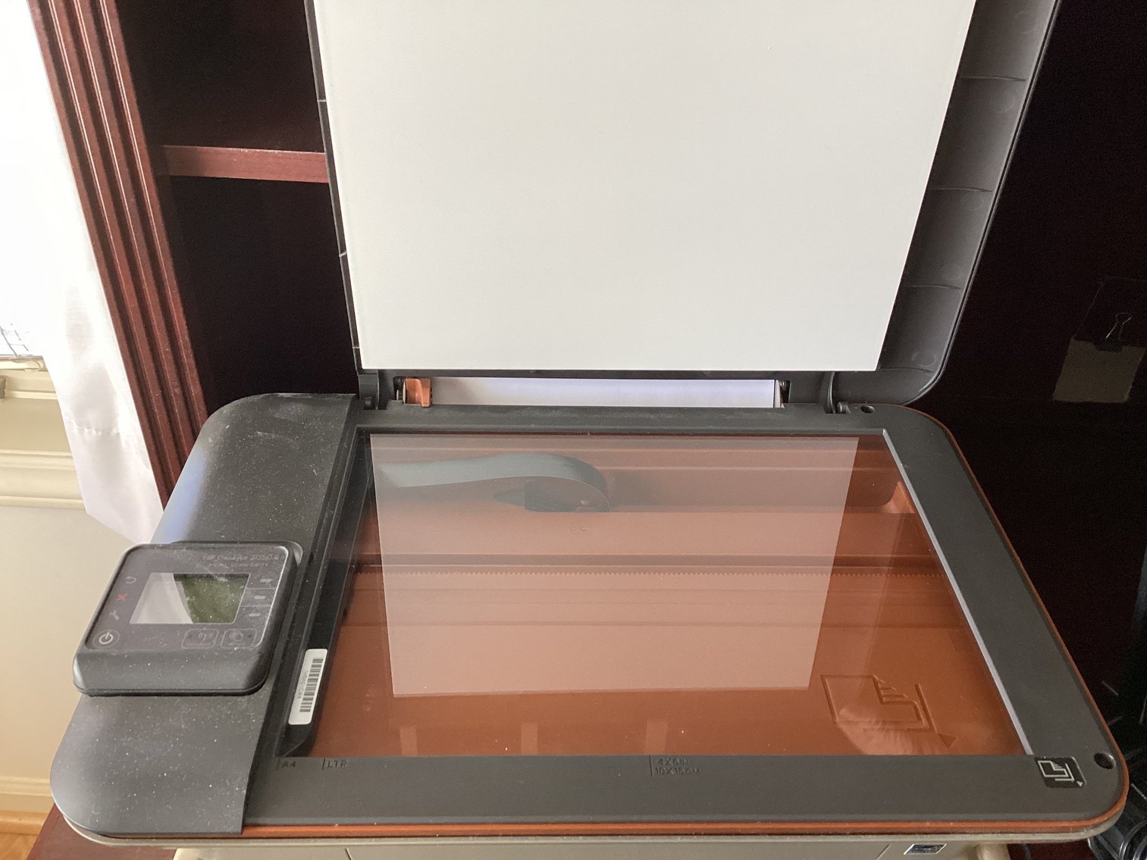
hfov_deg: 58.3
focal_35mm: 31
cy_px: 430
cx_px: 574
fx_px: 1027
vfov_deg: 45.4
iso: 125
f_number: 2.4
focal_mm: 3.3
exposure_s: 1/60
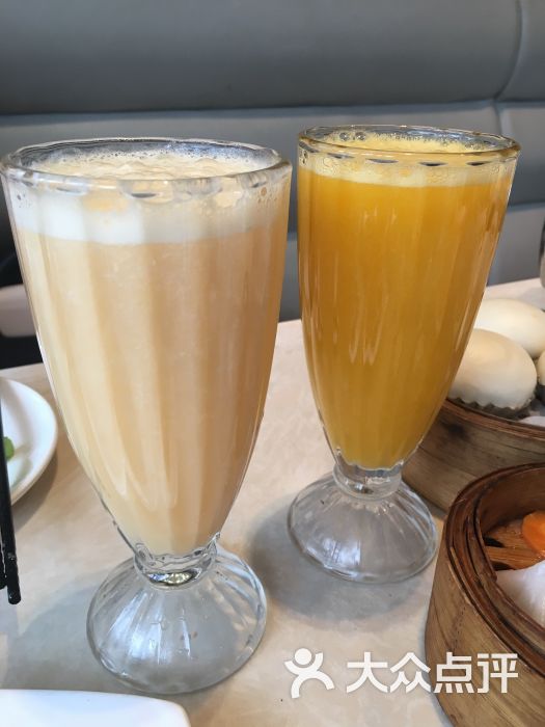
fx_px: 609
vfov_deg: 61.7
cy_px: 364
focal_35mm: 29
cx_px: 272
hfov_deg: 48.2
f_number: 2.2
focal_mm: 4.15
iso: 64
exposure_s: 1/33
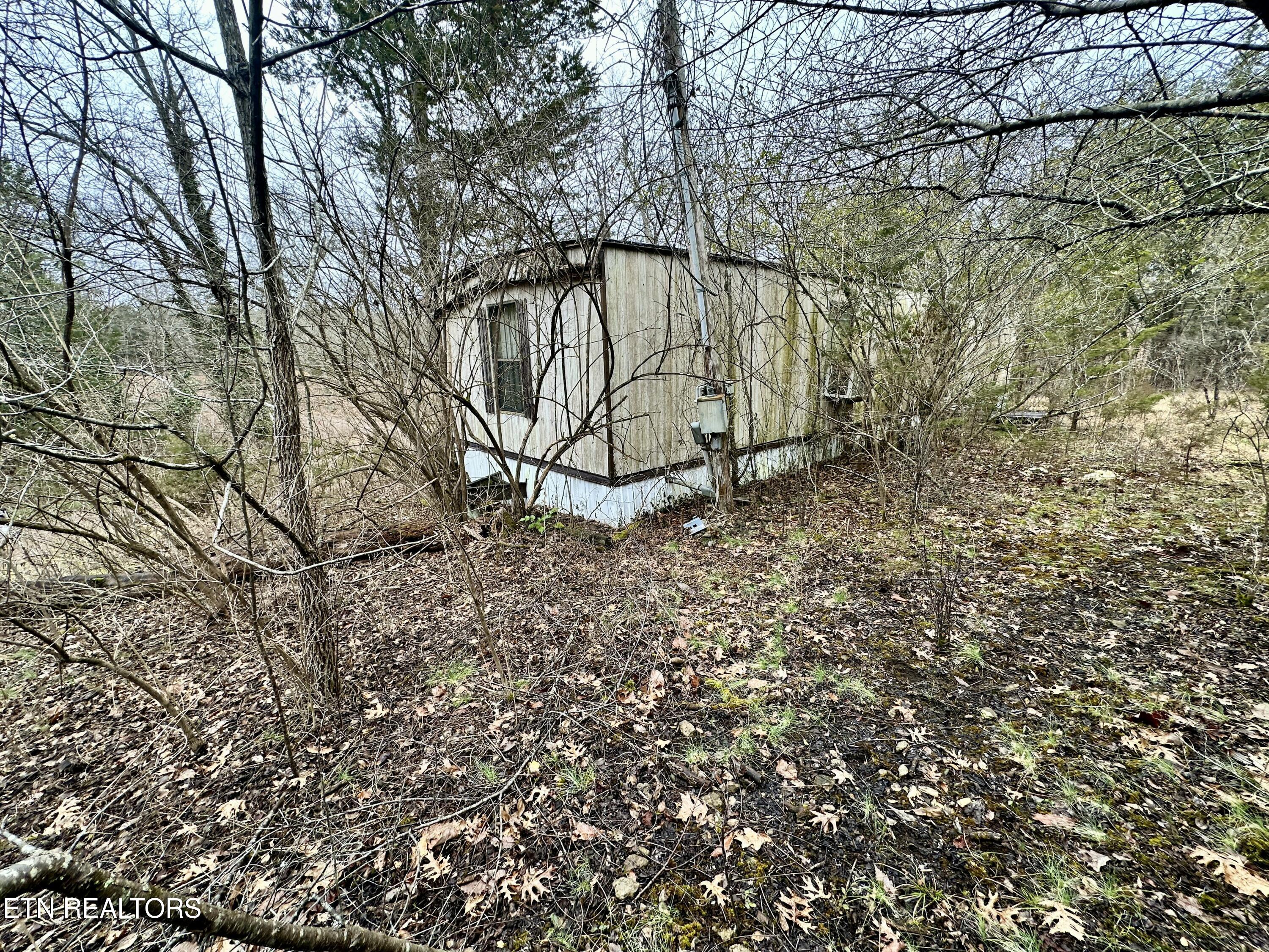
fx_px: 513
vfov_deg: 85.7
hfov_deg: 102.1
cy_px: 476
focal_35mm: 14
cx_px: 634
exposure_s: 1/137
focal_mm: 2.22
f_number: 2.2
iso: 40
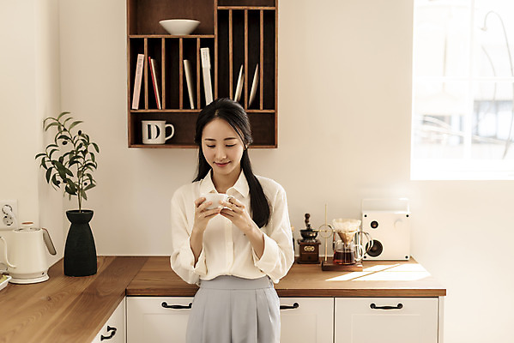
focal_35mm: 50
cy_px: 172
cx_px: 257
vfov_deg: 27.0
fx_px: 714
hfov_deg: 39.6
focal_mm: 50
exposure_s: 1/400
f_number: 2
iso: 125
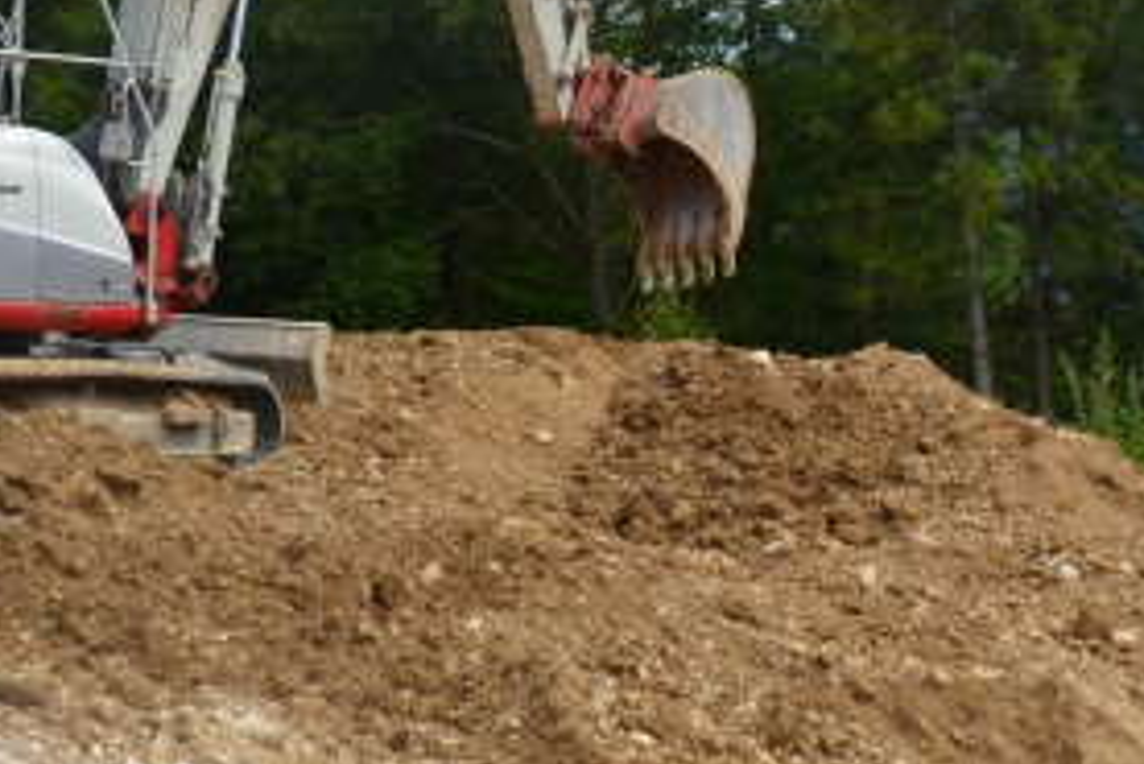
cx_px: 1297
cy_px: 87
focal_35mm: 75
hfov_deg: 24.9
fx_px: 2384
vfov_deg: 17.9
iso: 100
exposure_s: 1/200
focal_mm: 22
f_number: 8
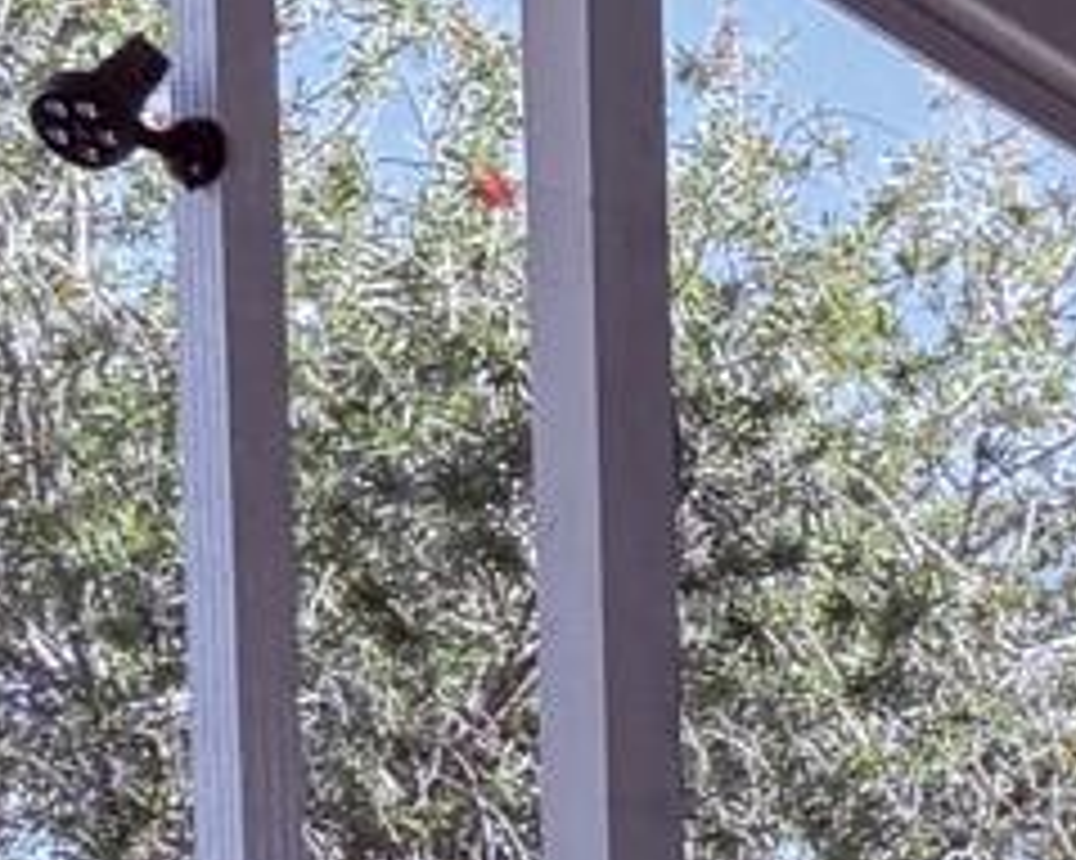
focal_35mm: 157
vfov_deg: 8.8
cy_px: 2121
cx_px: 2935
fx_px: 4998
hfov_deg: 10.0
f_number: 1.78
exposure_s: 1/407
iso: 100
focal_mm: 6.76
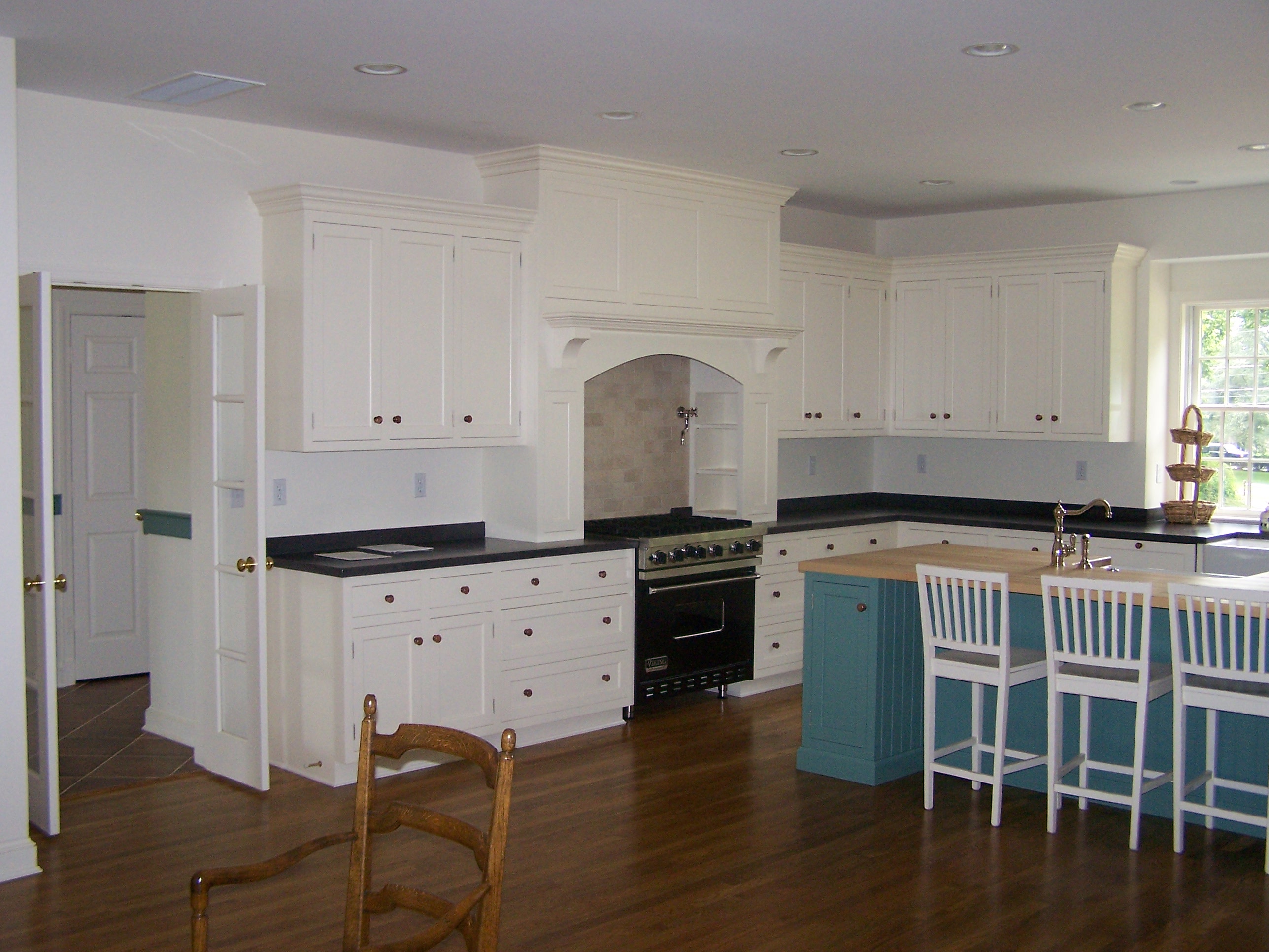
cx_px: 634
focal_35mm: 38
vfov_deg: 37.7
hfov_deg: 49.0
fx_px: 1393
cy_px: 476
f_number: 2.8
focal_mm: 6.3
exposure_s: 1/60
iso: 140
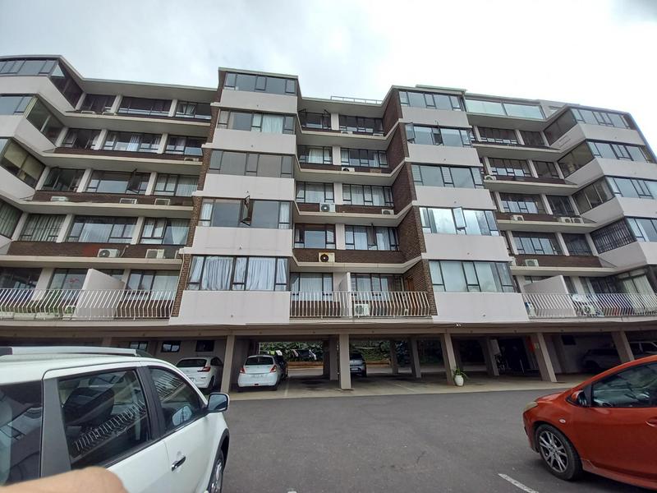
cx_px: 328
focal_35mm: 13
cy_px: 246
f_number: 2.2
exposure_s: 1/271
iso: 40
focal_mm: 1.13
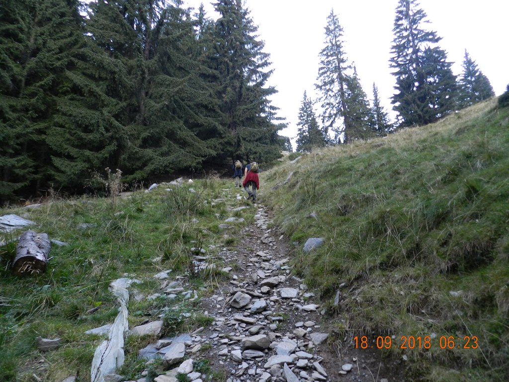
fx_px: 338
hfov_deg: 73.9
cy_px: 191
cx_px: 254
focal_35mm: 23
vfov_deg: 58.9
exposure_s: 1/30
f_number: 3.4
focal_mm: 4
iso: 280
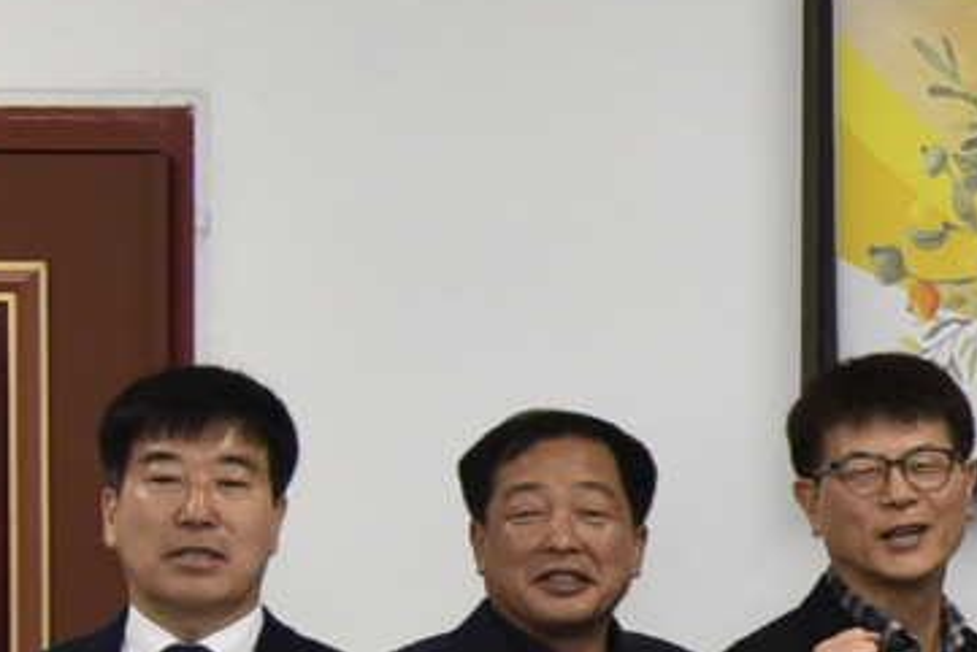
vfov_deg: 6.1
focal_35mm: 226
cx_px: 2606
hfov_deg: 8.1
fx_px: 6136
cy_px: 699
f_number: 5
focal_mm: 34
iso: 800
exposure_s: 1/125
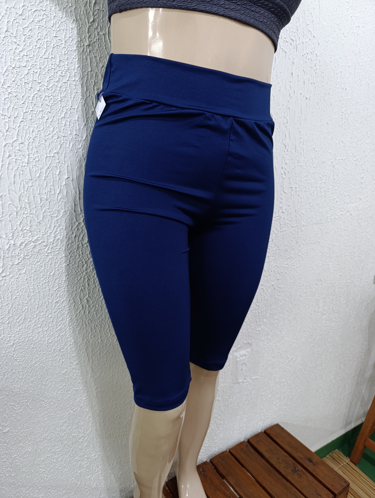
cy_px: 249
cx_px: 188
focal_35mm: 23
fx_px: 331
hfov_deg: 59.0
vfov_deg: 73.8
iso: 1000
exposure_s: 1/40
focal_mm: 6.14
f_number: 1.6
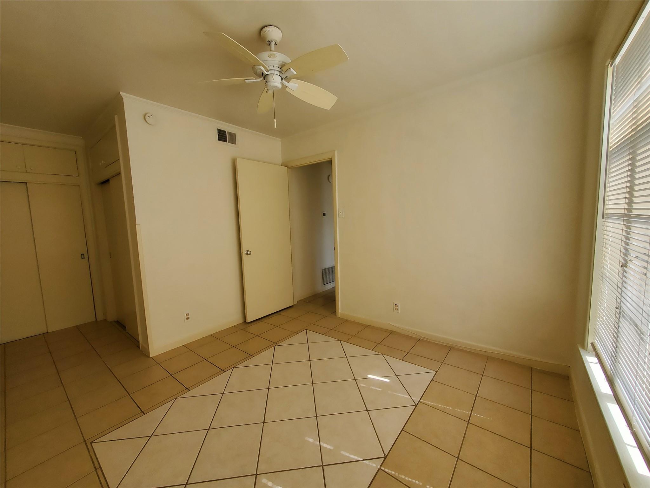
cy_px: 244
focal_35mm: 13
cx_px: 325
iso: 80
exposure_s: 1/120
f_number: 2.2
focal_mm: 1.8
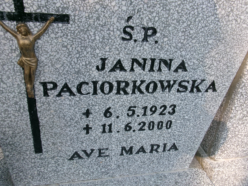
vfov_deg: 49.7
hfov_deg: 63.4
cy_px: 93
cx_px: 124
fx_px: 201
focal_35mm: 28
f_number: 3.9
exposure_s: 1/240
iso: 100
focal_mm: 5.1
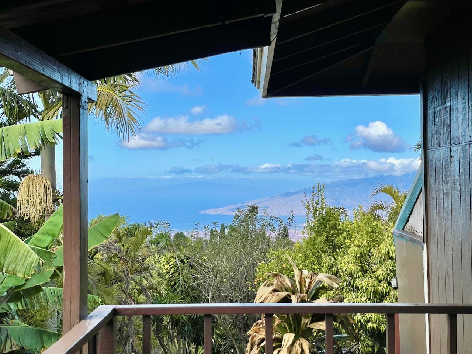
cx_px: 236
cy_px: 177
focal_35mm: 52
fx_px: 709
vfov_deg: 28.0
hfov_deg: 36.8
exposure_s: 1/1332
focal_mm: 6
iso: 25
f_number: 2
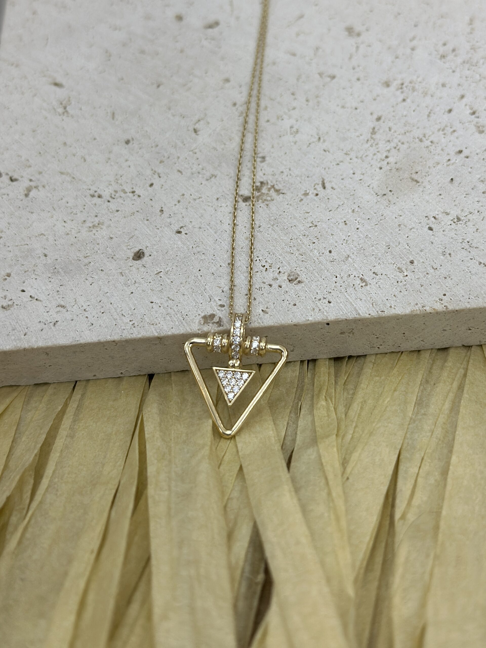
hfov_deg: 30.3
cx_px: 243
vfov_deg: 39.7
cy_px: 324
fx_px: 899
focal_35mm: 48
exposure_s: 1/516
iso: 80
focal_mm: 6.86
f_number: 1.78
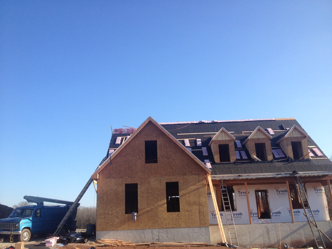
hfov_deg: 52.6
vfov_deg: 40.7
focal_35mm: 35
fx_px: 336
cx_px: 166
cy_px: 124
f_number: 2.4
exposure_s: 1/920
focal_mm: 4.28
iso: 50
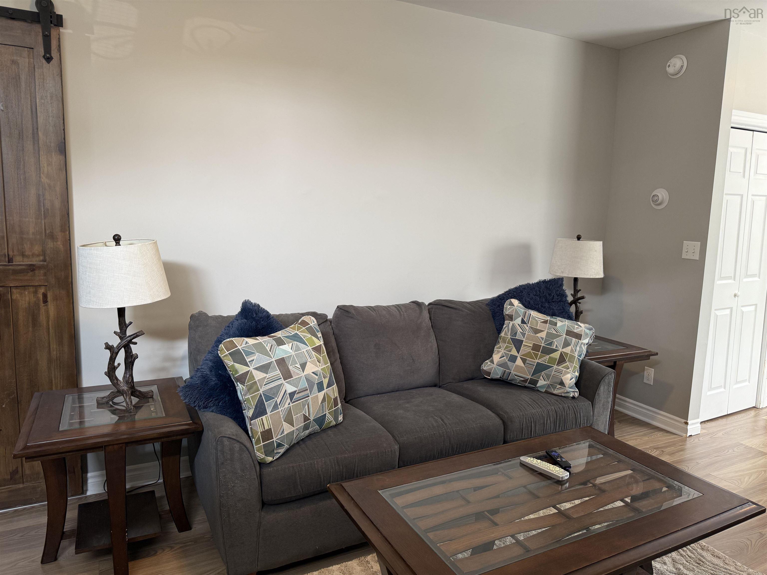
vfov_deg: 56.8
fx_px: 532
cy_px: 288
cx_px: 384
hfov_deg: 71.6
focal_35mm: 24
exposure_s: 1/60
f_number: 1.78
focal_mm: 6.76
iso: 125
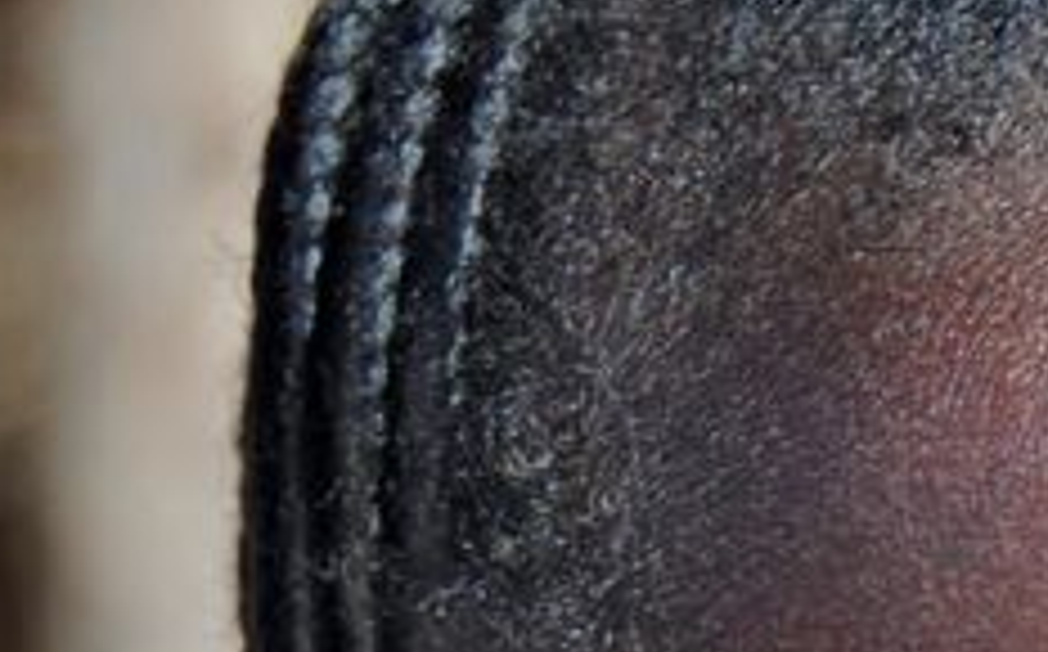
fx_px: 17972
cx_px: 1318
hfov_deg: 3.3
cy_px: 1117
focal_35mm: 630
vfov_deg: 2.1
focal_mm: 80
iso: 200
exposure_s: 1/160
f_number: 6.3
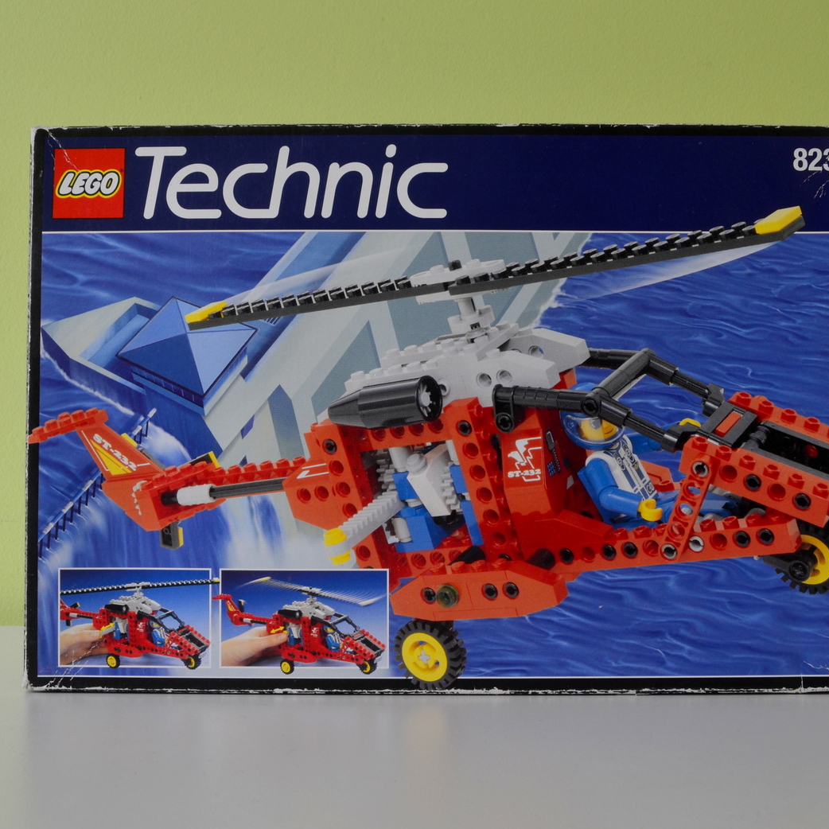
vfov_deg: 39.2
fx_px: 1165
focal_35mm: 43
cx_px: 446
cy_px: 409
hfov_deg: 39.1
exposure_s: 1.6
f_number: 10
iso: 125
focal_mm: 22
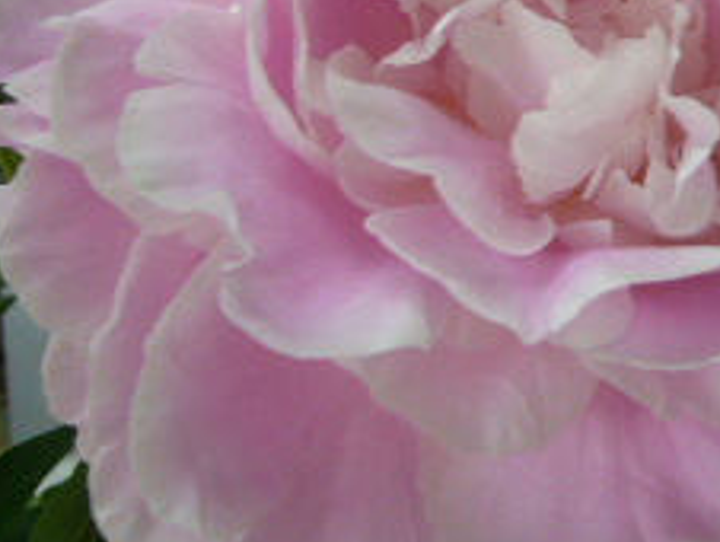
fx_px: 2061
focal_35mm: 99
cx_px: 701
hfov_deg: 19.3
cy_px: -13
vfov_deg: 14.7
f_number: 2.8
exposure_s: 1/50
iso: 80
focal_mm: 5.8
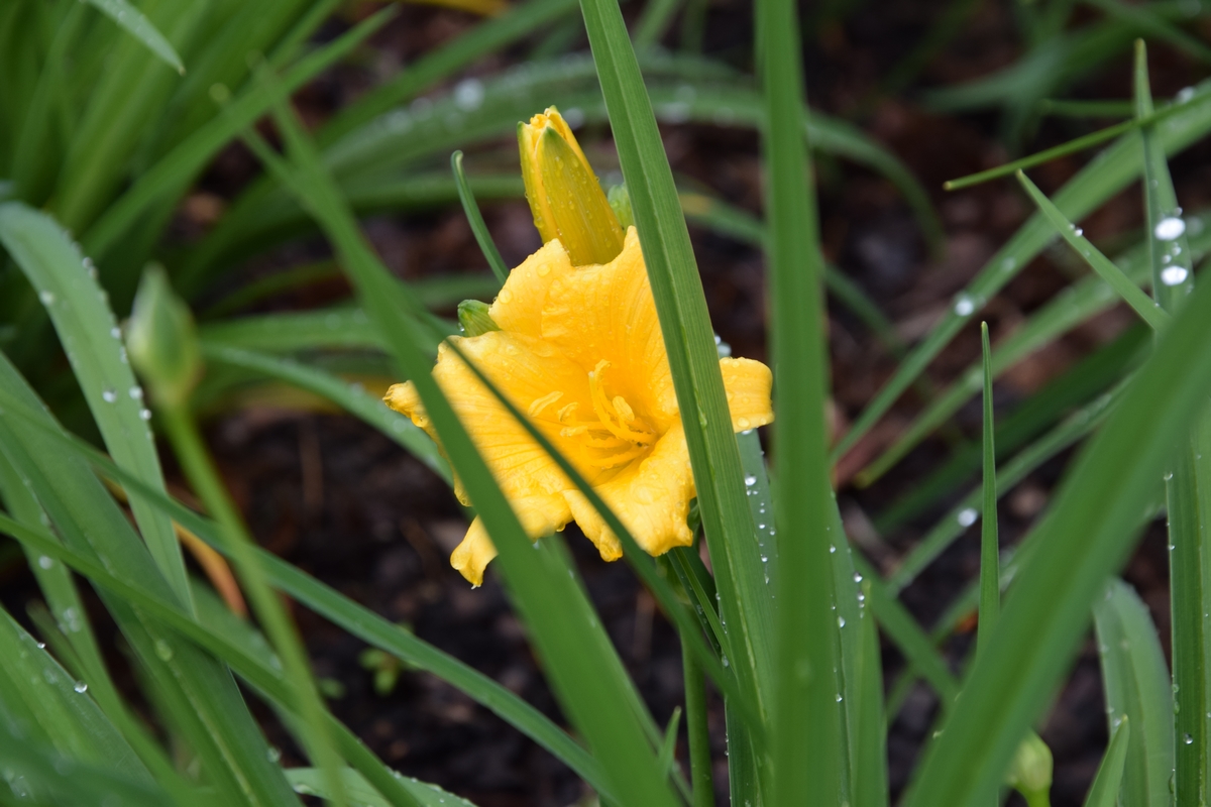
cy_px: 404
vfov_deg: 8.7
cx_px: 606
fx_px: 5298
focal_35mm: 158
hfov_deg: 13.0
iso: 400
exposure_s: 1/160
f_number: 8
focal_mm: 105
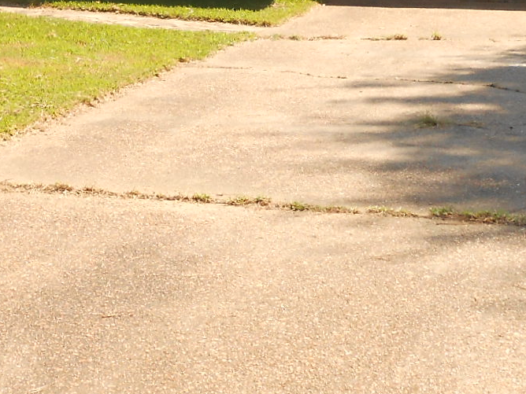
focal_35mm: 102
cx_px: 168
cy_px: -132
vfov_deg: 13.9
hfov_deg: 19.2
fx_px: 1550
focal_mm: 5.3
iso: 80
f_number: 3.8
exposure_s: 1/250
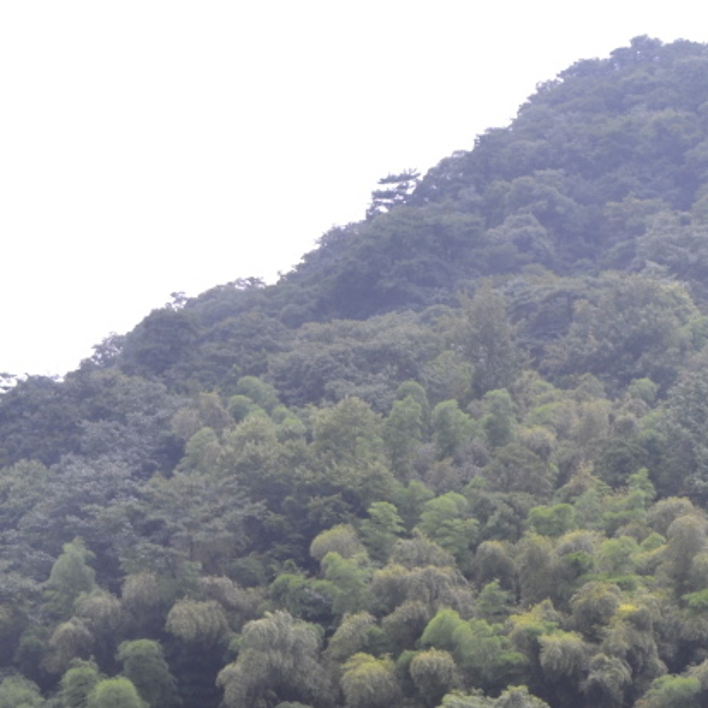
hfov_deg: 22.0
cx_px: 687
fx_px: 1759
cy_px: 563
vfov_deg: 22.5
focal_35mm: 76
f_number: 5.6
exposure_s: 1/125
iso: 200
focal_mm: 24
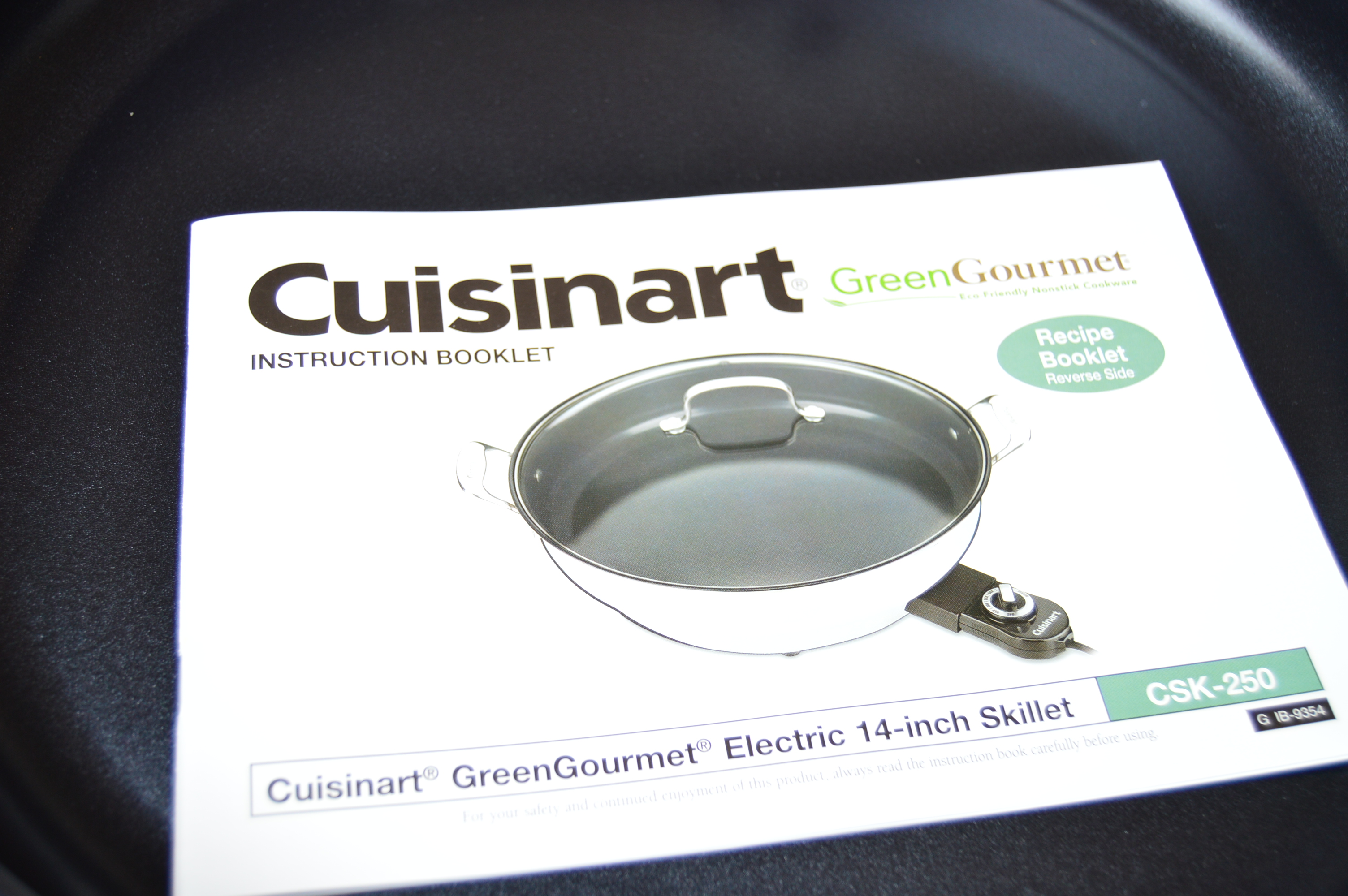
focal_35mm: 39
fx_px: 1459
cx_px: 674
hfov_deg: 49.6
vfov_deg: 34.1
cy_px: 448
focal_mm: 26
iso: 200
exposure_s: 1/160
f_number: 4
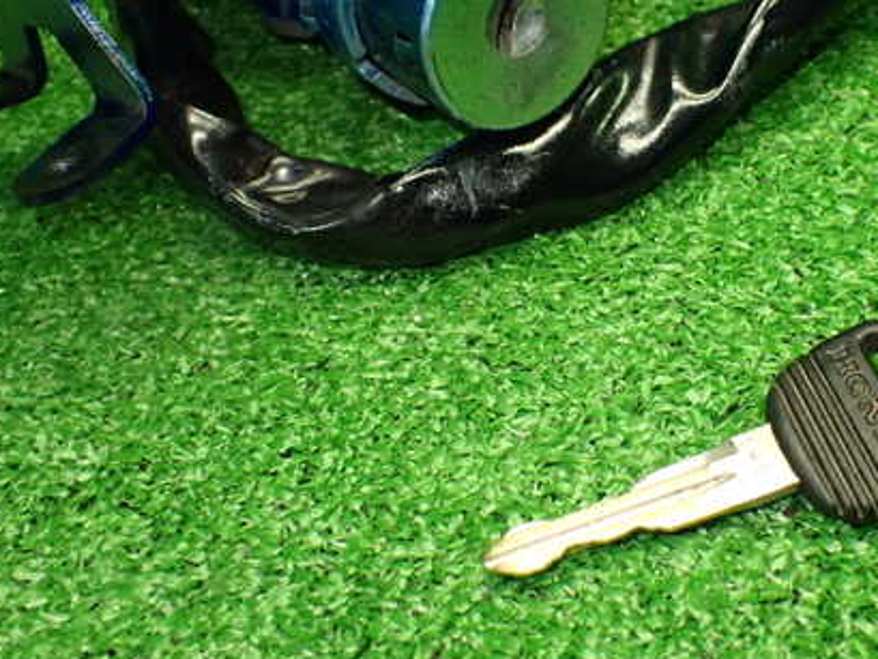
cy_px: 243
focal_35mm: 44
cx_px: 577
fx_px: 1116
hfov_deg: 42.4
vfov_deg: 32.7
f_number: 2.3
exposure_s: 1/125
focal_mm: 5.4
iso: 640
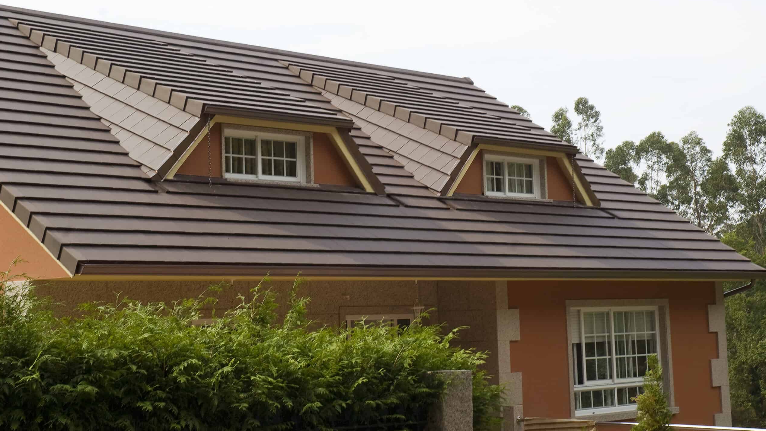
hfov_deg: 29.0
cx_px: 384
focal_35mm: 73
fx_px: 1483
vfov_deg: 16.5
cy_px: 177
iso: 100
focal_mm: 46
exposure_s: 1/50
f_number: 11
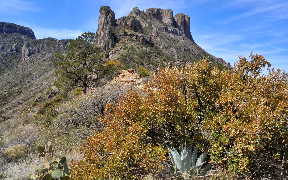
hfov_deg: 82.3
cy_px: 91
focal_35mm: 21
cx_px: 146
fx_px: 165
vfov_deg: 57.3
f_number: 16
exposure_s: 1/80
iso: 200
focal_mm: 20
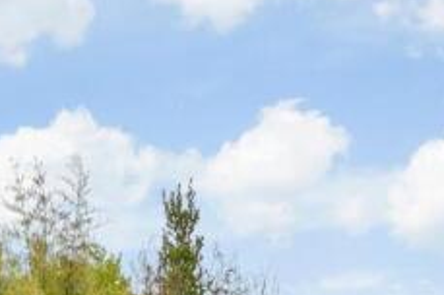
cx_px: 154
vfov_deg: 25.5
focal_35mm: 43
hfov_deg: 44.9
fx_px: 530
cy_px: 409
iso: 160
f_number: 6.3
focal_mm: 10
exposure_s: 1/10
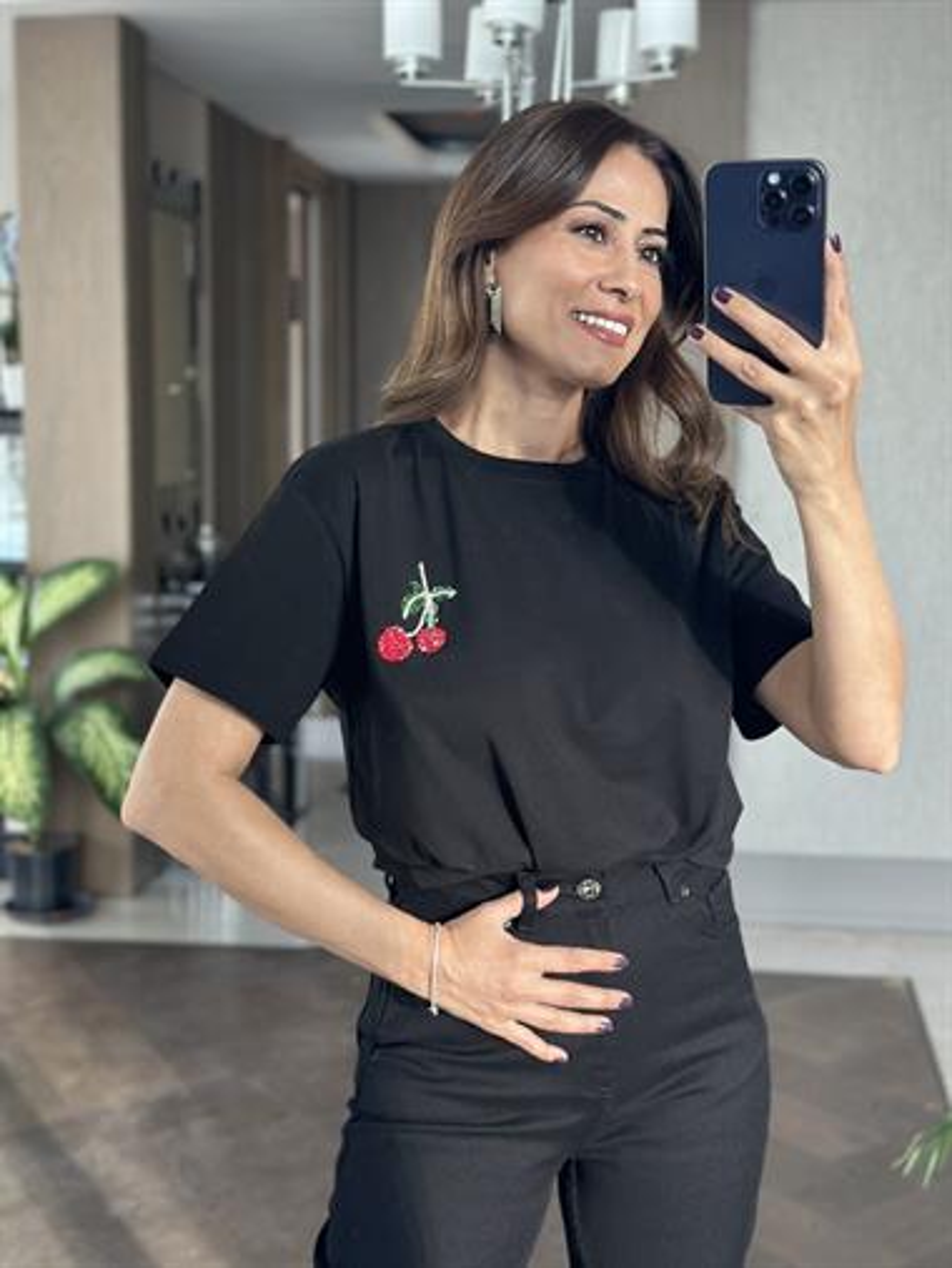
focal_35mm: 48
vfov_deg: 39.6
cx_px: 476
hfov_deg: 30.3
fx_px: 1759
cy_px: 634
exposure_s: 1/60
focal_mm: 6.86
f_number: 1.78
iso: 160
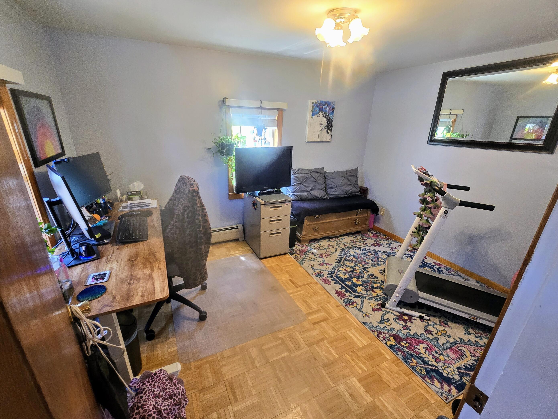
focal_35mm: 14
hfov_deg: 102.0
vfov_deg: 85.6
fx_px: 226
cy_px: 215
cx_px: 269
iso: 250
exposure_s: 1/60
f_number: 2.2
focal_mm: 2.2
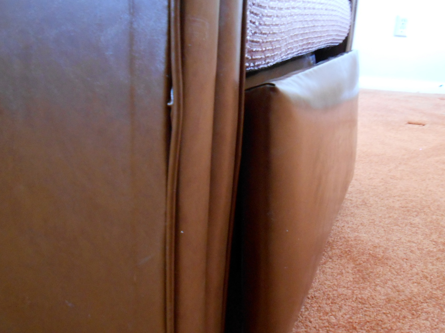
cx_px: 241
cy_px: 157
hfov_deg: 58.3
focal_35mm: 31
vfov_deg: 45.4
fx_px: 398
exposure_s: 1/2
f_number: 3.5
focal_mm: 4.6
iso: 400
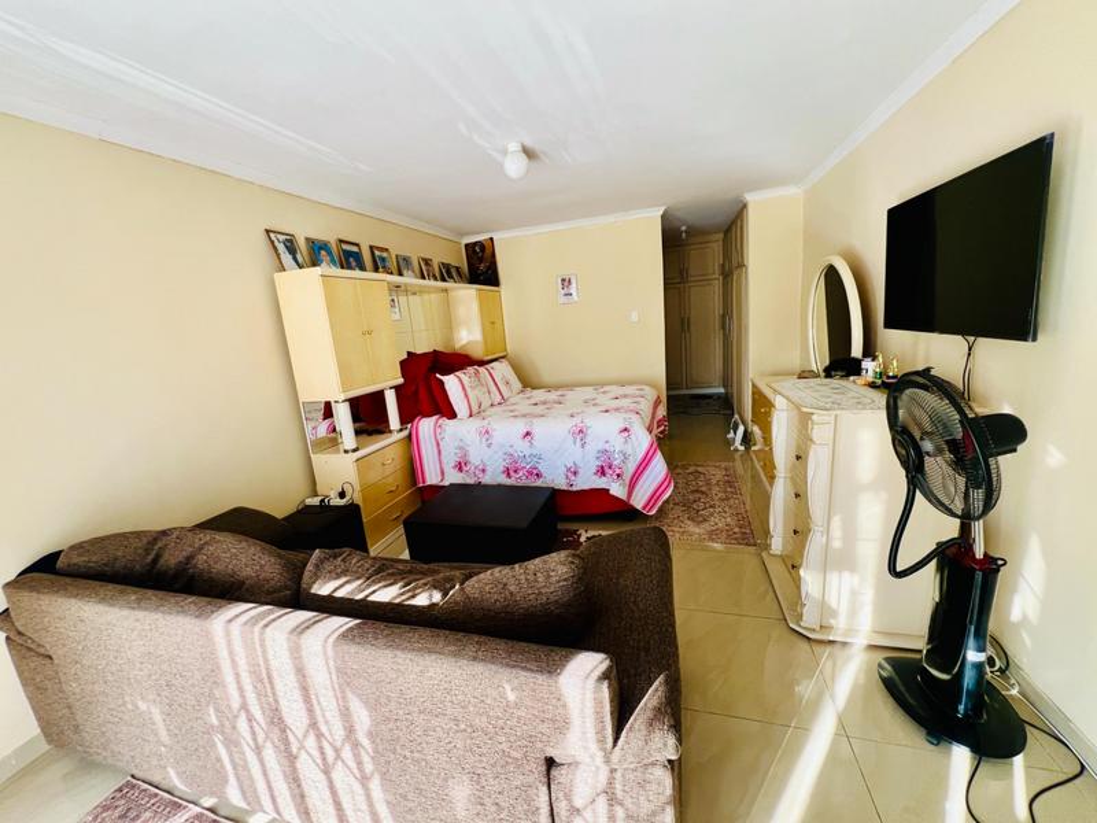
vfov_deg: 89.9
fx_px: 412
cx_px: 548
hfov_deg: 106.2
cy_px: 412
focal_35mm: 13
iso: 200
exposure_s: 1/99
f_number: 1.8
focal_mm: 1.57
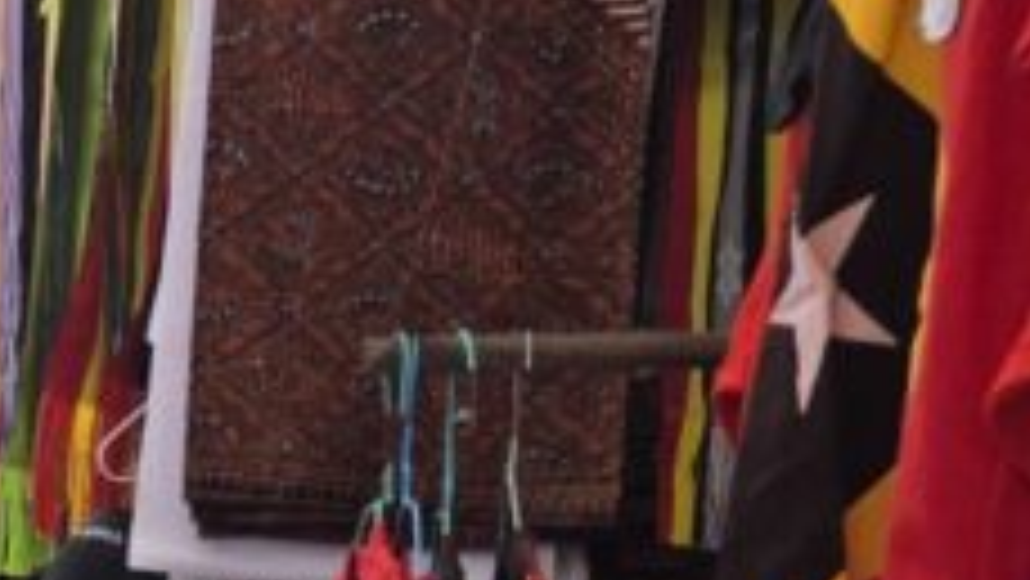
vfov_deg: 10.6
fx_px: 3060
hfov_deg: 14.4
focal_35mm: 112
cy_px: 715
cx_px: -1268
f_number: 1.7
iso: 80
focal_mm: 6.3
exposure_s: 1/3318
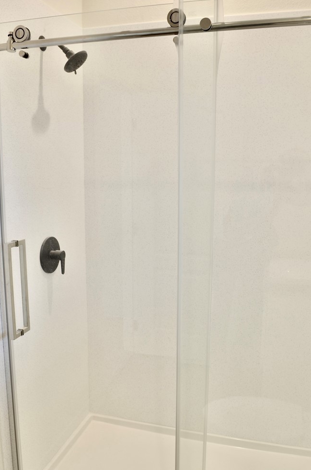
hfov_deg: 43.5
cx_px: 154
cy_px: 253
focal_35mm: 30
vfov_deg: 61.9
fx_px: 390
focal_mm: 18
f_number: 6.3
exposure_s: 1/20
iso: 200
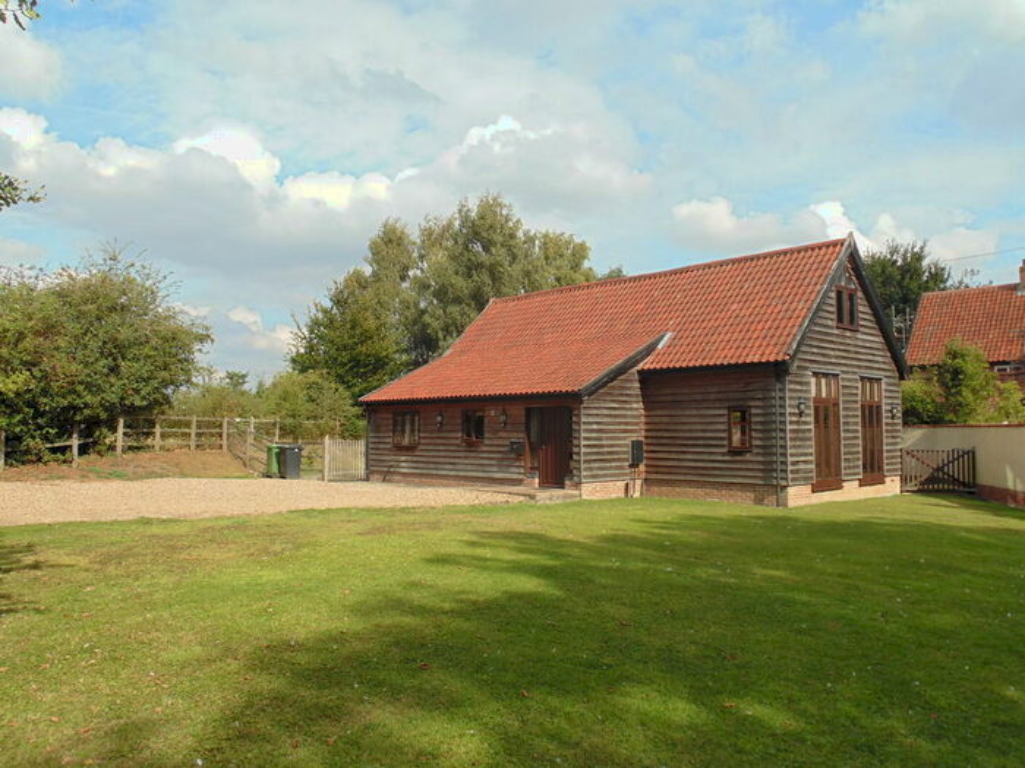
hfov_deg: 65.3
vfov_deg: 51.4
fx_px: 799
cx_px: 512
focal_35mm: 27
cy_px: 384
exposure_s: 1/800
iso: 80
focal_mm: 4.8
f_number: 3.2
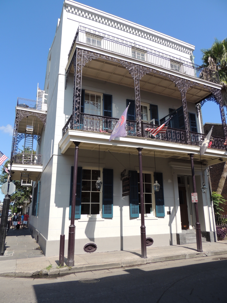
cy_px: 152
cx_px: 114
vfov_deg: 71.6
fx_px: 210
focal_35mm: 24
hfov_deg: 56.8
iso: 100
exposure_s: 1/1000
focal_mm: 4.3
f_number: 3
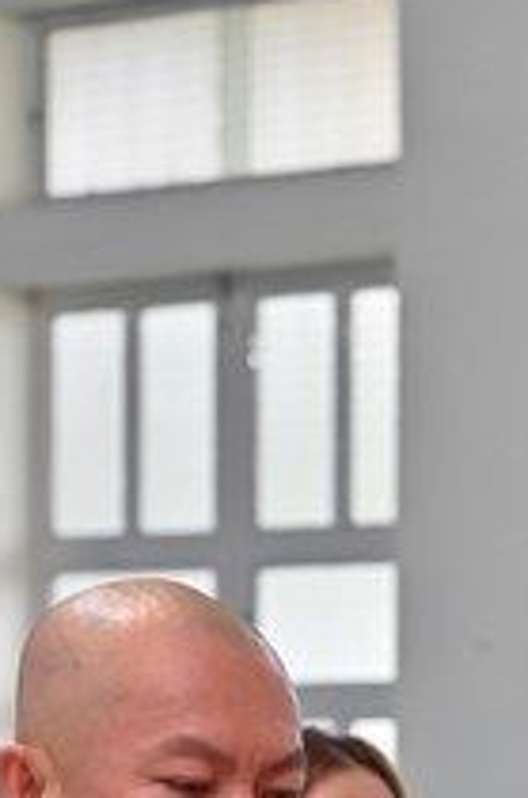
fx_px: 6721
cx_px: 555
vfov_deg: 6.7
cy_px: 1212
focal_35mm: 304
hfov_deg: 4.5
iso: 1600
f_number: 5.6
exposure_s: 1/160
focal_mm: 98
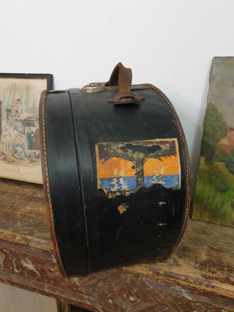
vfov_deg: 67.3
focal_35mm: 26
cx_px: 117
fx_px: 234
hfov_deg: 53.1
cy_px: 156
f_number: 1.5
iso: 320
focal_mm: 4.3
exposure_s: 1/50
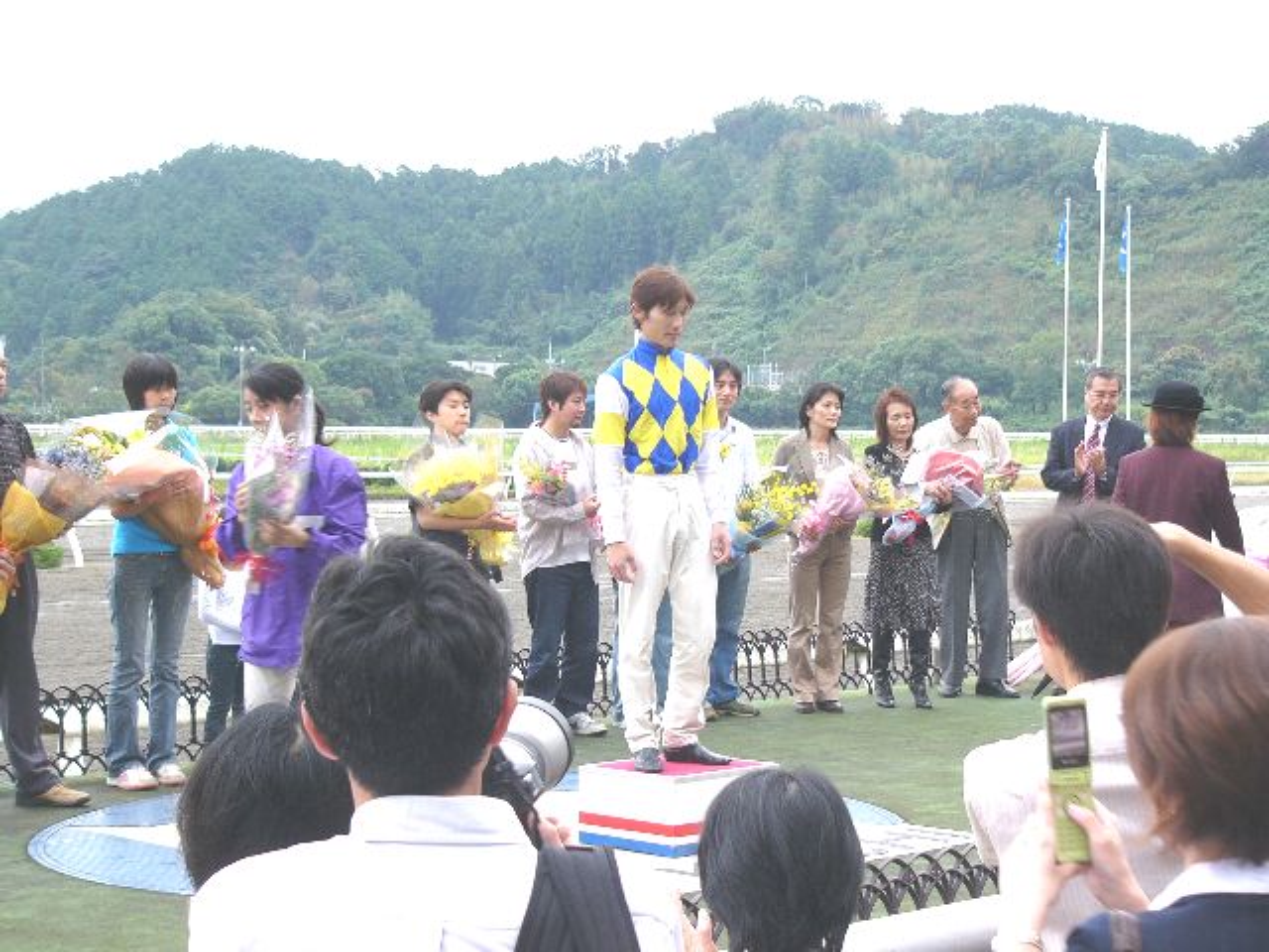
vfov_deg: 20.7
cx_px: 634
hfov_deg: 27.4
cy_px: 476
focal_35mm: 71
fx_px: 2603
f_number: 2.8
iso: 50
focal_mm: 11.9
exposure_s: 1/60
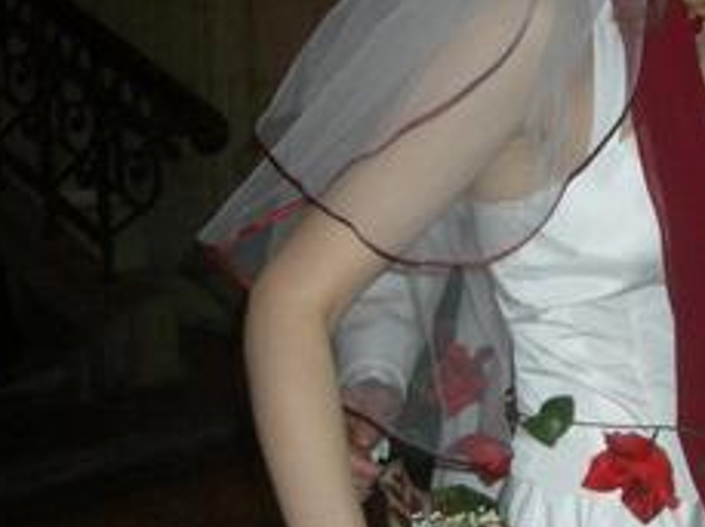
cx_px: 597
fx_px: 1993
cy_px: 339
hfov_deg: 19.8
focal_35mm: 98
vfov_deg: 15.0
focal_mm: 5.8
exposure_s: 1/60
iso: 100
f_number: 2.6
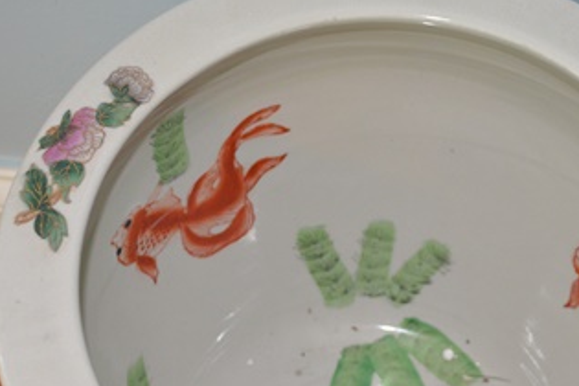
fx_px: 1656
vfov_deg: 13.3
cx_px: 401
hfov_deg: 19.7
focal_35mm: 103
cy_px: 274
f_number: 5
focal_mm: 36
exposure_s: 1/60
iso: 1250
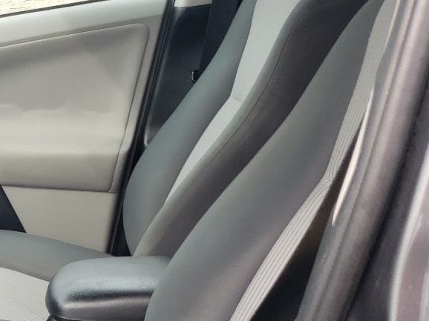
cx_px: -124
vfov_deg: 19.1
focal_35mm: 72
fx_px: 892
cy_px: 400
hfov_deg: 23.9
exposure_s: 1/357
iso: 50
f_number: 1.5
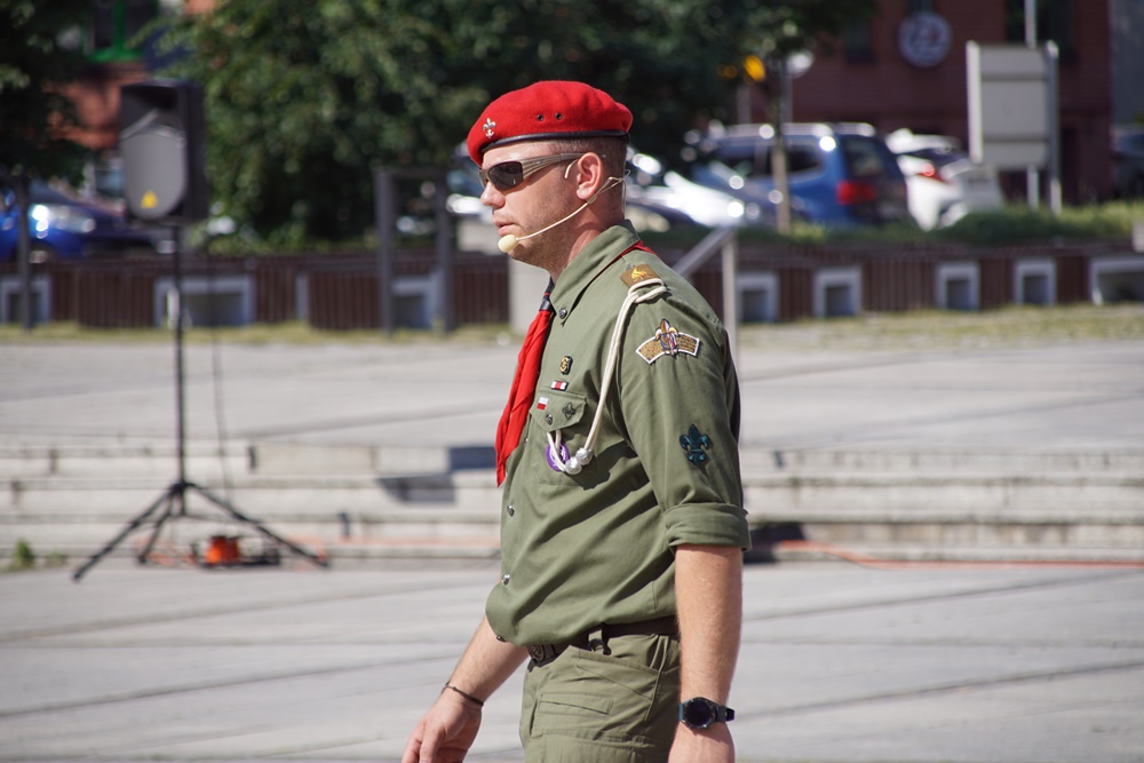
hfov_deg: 8.6
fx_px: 7627
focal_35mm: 240
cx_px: 572
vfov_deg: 5.7
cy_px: 382
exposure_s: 1/320
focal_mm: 160
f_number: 7.1
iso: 100
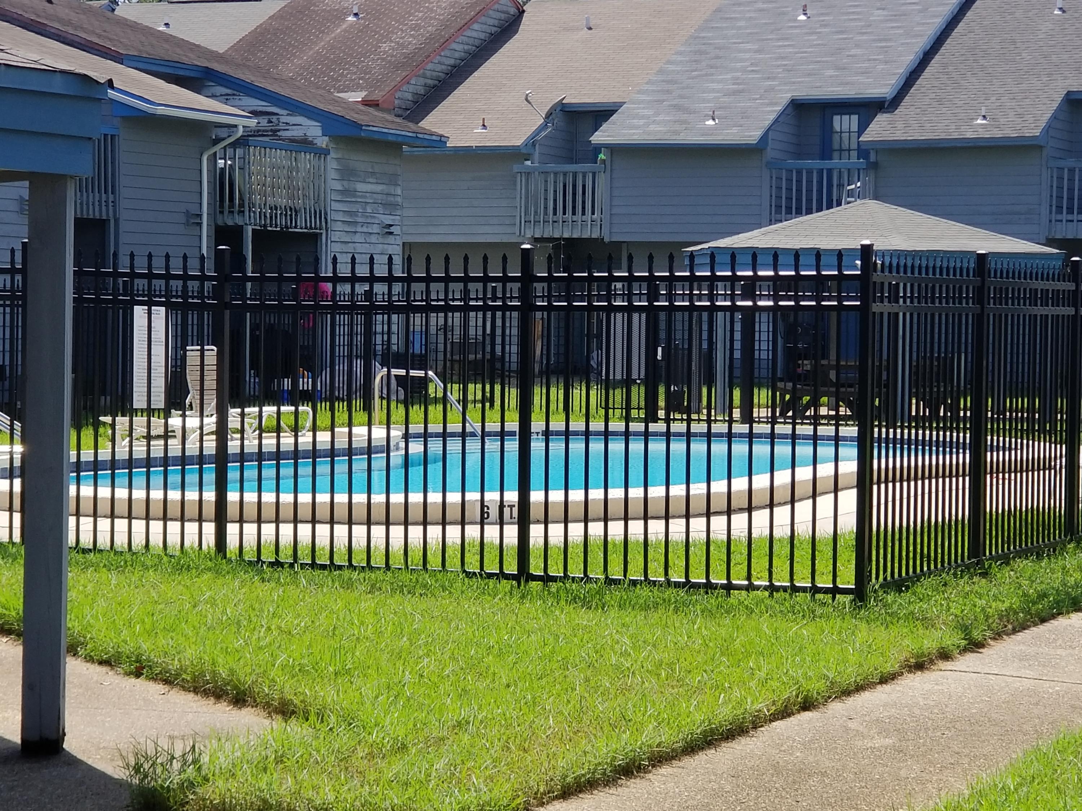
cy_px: 406
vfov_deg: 28.0
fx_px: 1625
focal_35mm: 52
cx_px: 541
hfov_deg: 36.8
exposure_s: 1/646
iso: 25
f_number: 2.4
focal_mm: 6
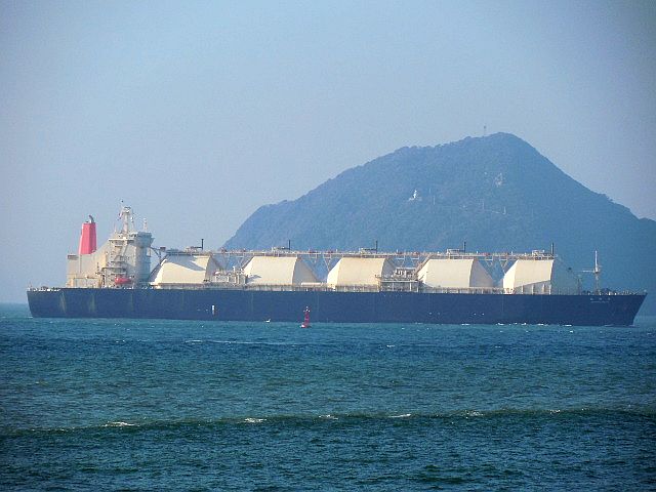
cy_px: 246
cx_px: 328
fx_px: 4567
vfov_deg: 6.2
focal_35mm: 241
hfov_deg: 8.2
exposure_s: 1/640
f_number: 5.1
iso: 125
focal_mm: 43.4
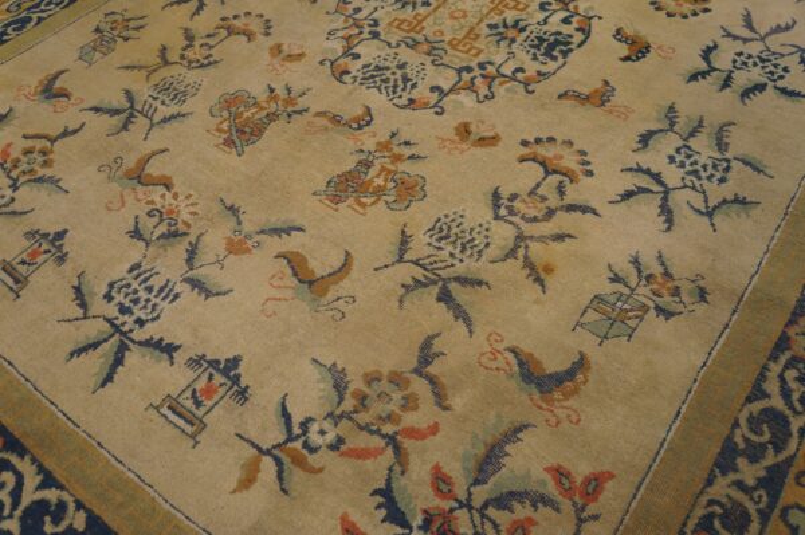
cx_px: 402
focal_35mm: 32
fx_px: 704
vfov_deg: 41.6
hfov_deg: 59.5
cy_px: 268
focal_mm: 21
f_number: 4
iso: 400
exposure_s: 1/60
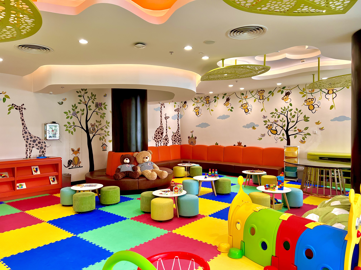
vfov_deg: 53.1
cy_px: 135
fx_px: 271
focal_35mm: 26
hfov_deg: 67.3
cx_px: 180
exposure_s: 1/121
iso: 80
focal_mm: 5.7
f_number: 1.5
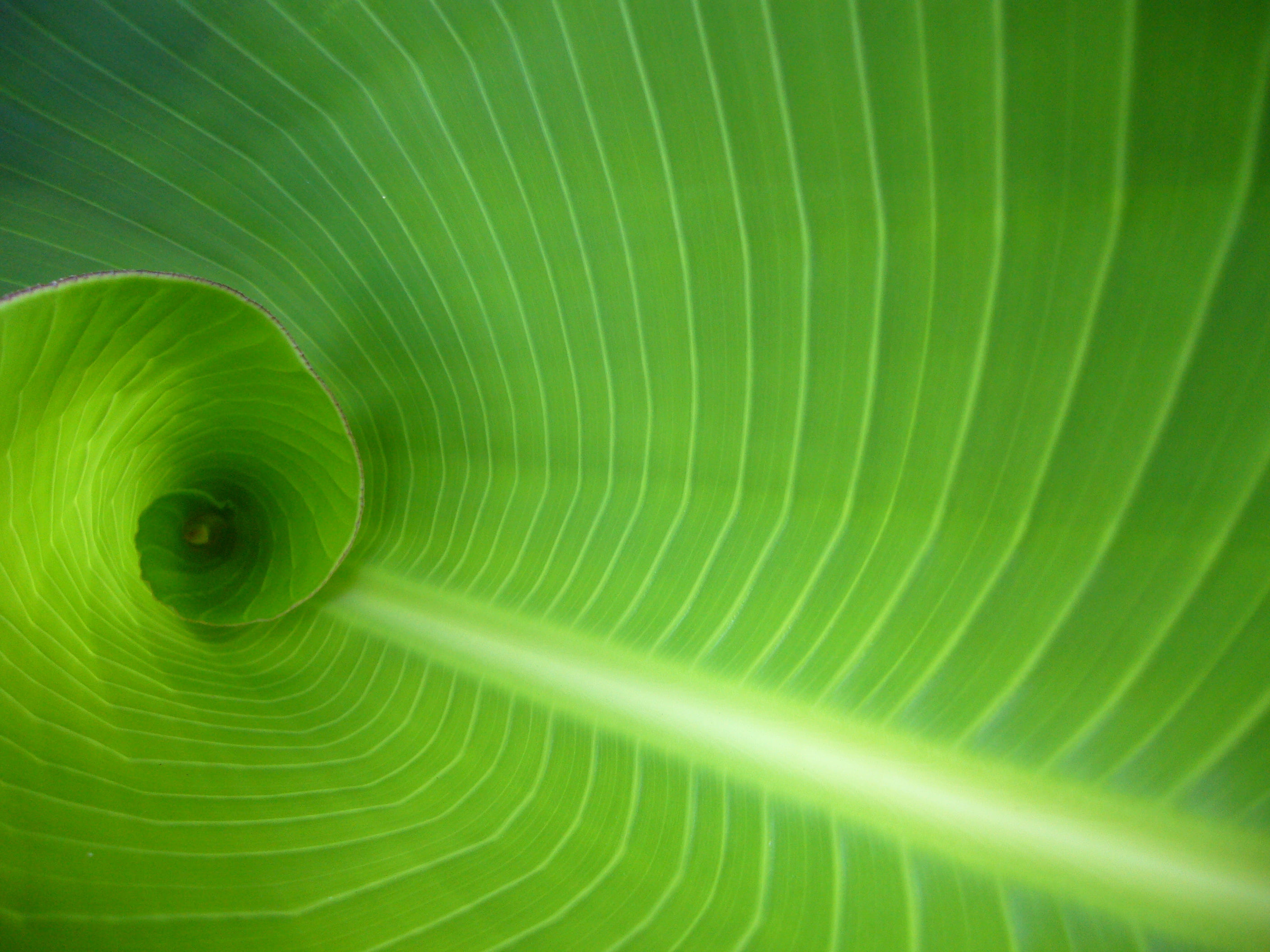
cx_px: 635
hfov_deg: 52.6
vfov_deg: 40.7
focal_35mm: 35
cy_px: 476
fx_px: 1284
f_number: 2.8
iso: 160
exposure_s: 1/15
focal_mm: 5.8
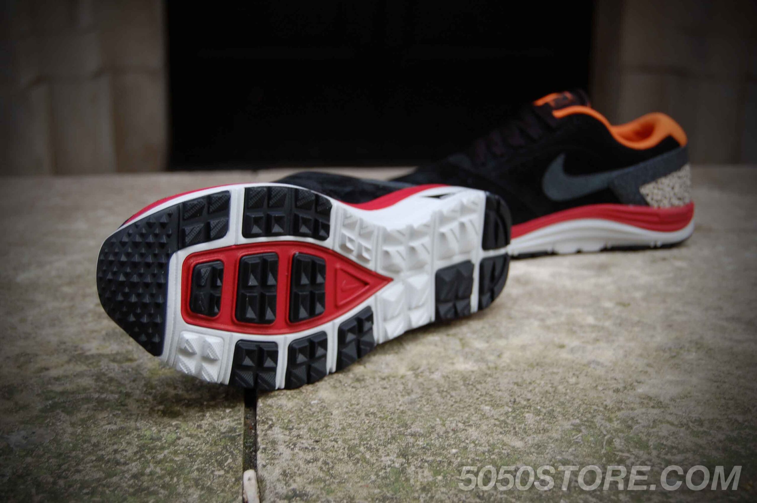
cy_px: 252
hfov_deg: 35.1
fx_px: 1197
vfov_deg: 23.7
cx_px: 378
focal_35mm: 57
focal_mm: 38
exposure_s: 1/80
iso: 400
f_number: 4.8
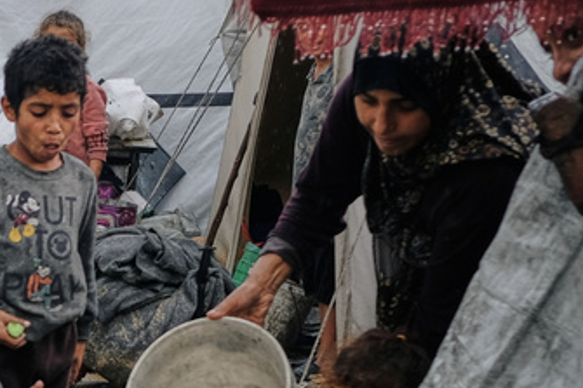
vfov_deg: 12.6
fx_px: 1732
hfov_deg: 17.8
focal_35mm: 107
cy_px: 431
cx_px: -186
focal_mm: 23
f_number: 3.2
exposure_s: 1/400
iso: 200
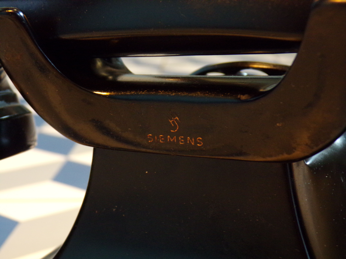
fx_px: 560
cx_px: 173
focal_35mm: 56
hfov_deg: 34.3
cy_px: 130
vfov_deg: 26.1
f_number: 3.7
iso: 400
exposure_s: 1/6
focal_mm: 10.1
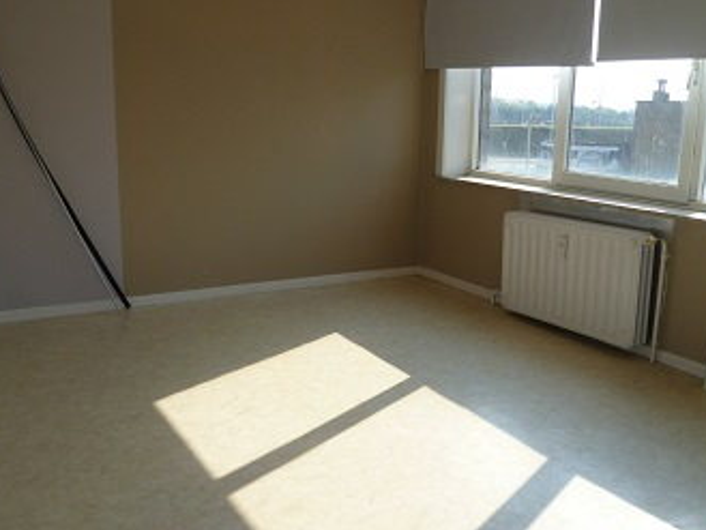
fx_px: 694
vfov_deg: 41.8
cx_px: 376
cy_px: 270
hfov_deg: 53.9
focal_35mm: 34
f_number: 2.8
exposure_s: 1/640
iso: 100
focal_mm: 5
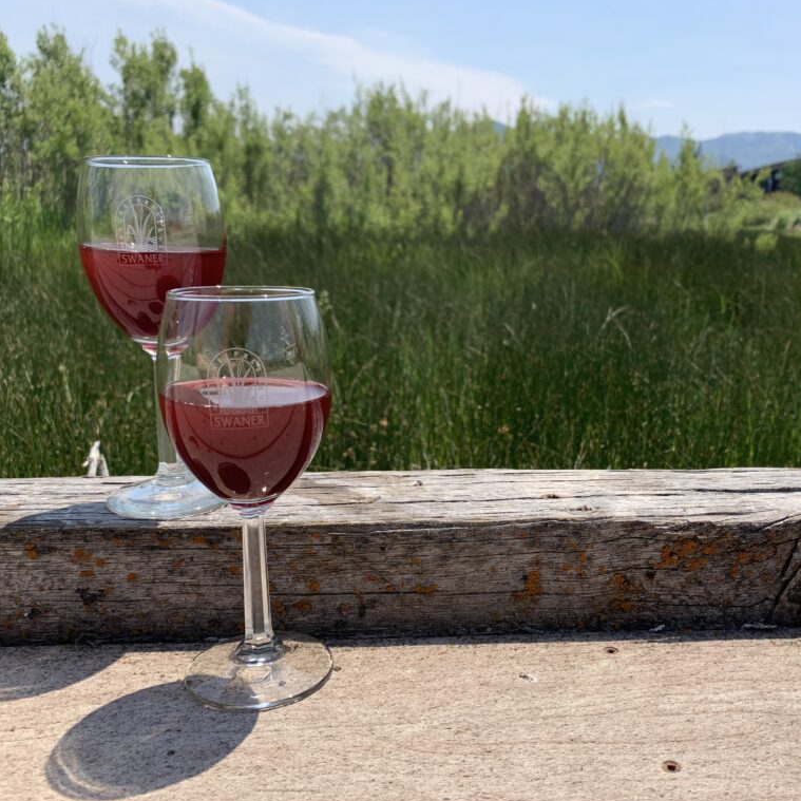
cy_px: 402
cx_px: 472
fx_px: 812
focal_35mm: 31
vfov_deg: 52.5
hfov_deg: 52.3
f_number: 1.8
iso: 25
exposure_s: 1/2160
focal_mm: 4.25
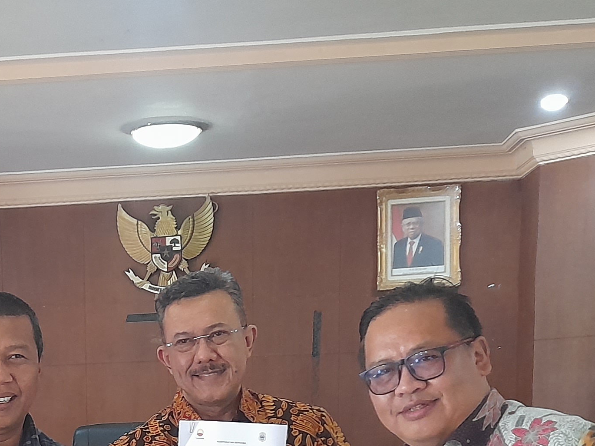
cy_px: 610
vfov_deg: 18.5
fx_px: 1255
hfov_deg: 25.5
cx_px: 15
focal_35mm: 73
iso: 400
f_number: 2
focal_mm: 4.6
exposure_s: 1/33
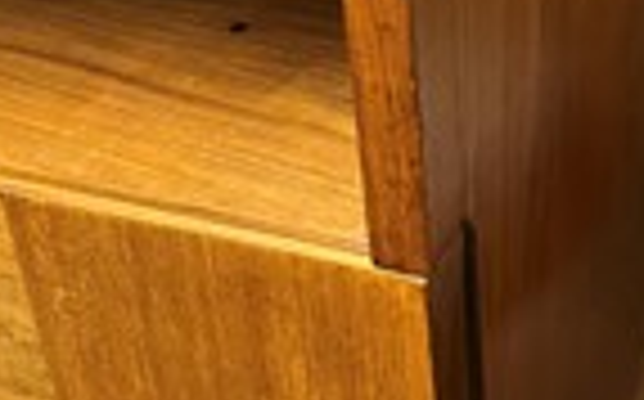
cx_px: 257
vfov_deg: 16.7
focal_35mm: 77
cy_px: 40
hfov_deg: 26.8
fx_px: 1350
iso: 400
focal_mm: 5.1
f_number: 1.6
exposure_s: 1/33
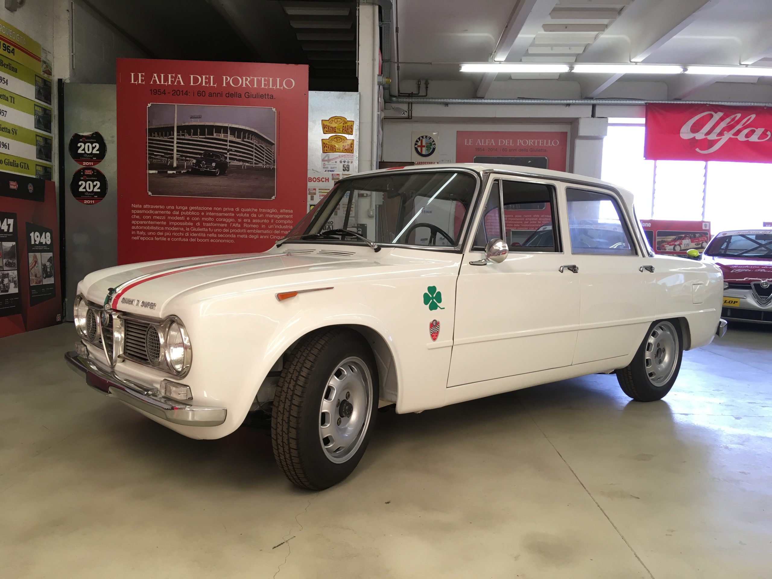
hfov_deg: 61.7
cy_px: 290
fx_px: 647
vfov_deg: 48.2
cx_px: 386
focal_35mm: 29
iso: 25
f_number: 2.2
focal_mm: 4.15
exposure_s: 1/33
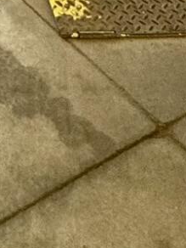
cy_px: -358
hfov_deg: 13.9
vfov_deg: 13.9
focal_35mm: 96
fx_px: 688
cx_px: -139
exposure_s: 1/60
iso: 200
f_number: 2.2
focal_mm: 2.22
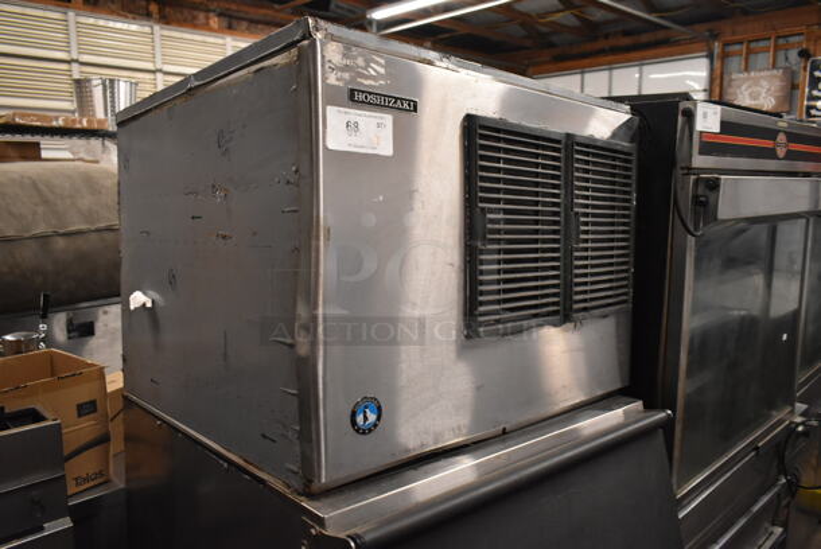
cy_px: 274
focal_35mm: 27
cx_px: 410
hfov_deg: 67.3
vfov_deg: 48.0
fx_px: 616
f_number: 3.5
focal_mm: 18
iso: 2500
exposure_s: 1/125
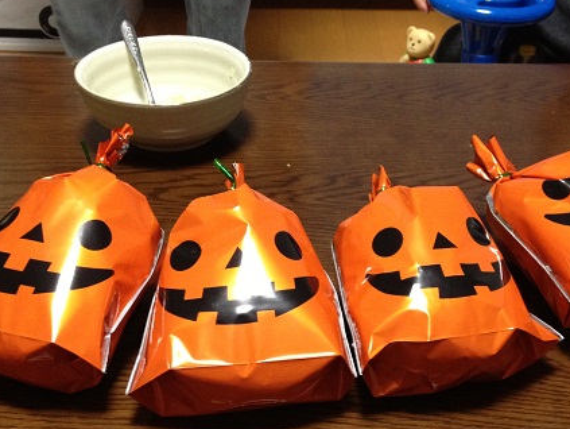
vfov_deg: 27.0
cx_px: 328
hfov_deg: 35.4
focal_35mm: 54
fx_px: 890
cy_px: 246
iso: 250
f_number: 2.4
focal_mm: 4.28
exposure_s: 1/20
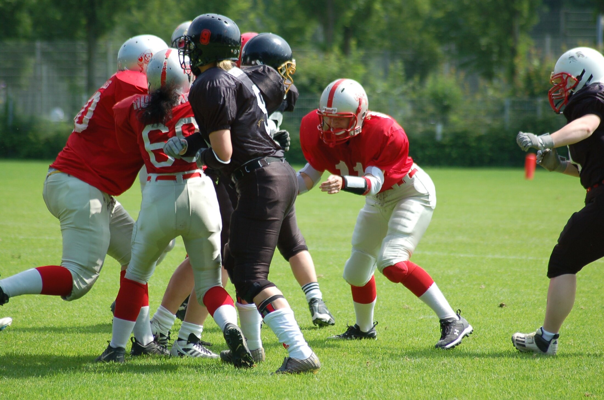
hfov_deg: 8.1
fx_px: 4270
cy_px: 200
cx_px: 302
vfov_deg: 5.4
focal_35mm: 255
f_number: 4.8
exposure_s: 1/1000
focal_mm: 170
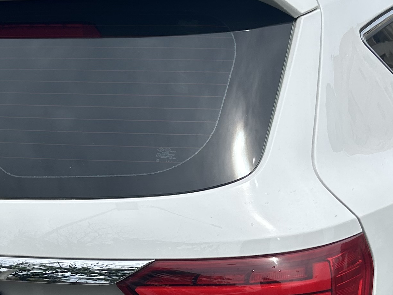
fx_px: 976
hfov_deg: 22.8
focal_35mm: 86
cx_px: 216
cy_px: 276
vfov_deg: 16.9
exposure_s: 1/5076
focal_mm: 5.7
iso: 50
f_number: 1.5
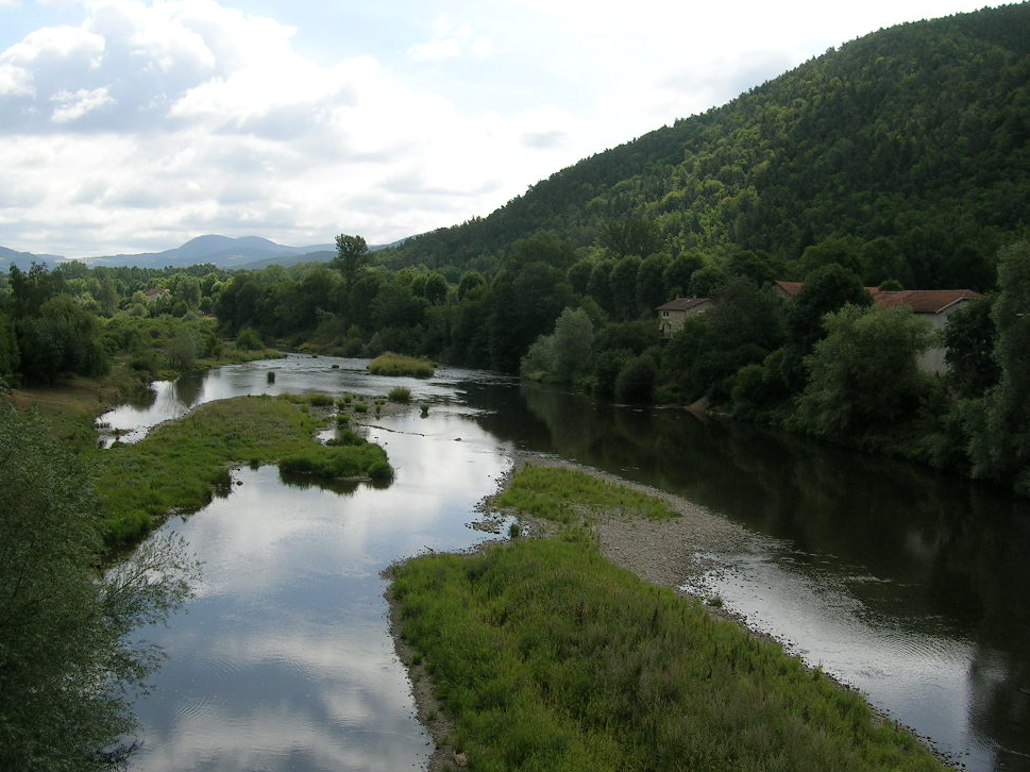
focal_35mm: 37
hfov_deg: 50.1
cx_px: 500
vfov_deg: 38.6
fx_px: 1101
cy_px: 379
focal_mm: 5.4
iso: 50
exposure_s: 1/518
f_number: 4.8
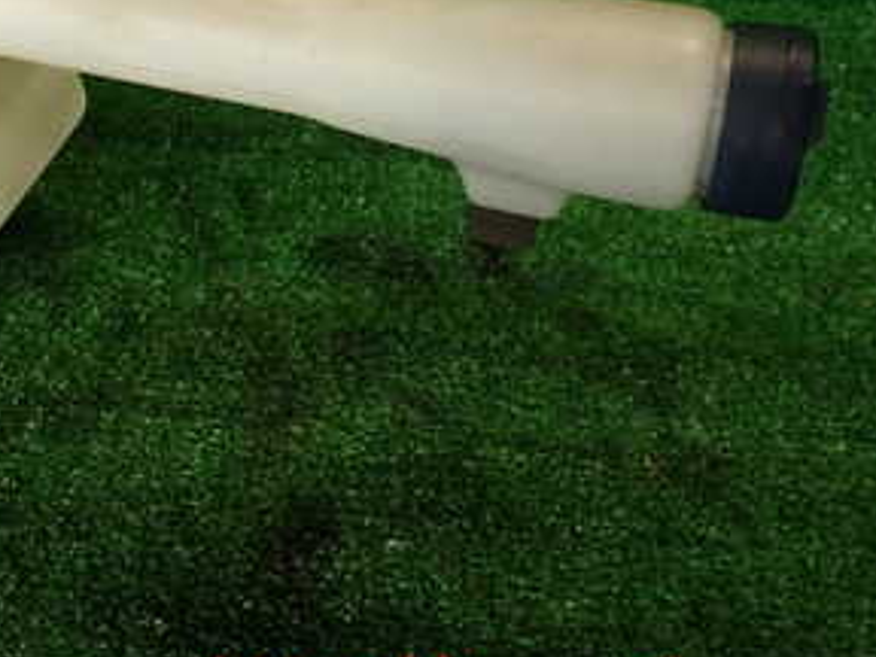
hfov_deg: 33.5
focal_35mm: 52
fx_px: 1316
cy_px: 43
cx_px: -12
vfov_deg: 26.9
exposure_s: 1/80
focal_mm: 4.5
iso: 100
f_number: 2
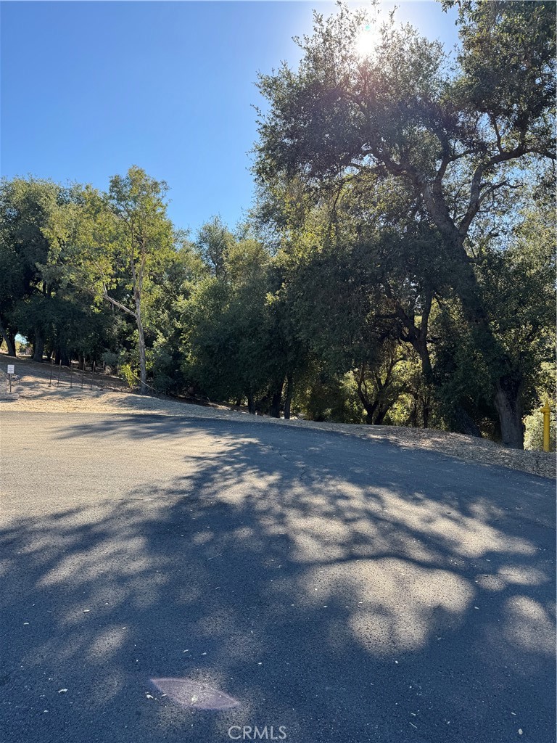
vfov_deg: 71.6
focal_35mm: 24
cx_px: 278
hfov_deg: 56.8
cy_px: 372
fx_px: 515
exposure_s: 1/952
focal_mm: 6.76
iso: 80
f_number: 1.78
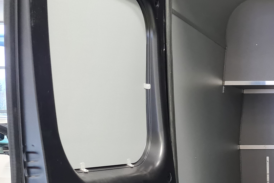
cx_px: 337
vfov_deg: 18.7
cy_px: 179
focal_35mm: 71
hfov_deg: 25.3
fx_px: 540
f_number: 1.8
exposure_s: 1/50
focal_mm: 5.4
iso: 500
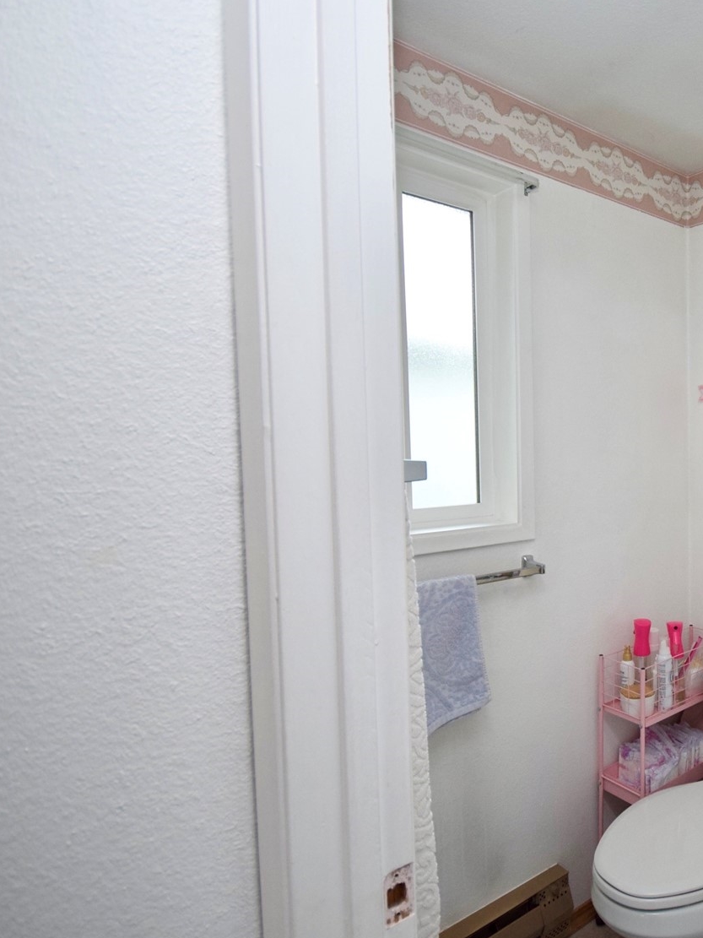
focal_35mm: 22
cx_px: 670
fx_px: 596
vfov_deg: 76.4
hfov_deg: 51.5
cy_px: 469
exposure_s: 1/60
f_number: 4
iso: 900
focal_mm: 10
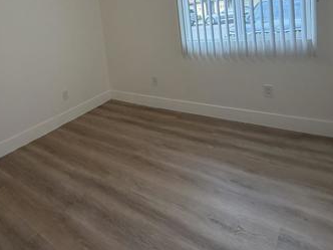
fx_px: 260
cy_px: 42
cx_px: 101
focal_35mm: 27
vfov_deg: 47.9
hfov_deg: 63.0
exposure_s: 1/120
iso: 160
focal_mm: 2.22
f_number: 2.2
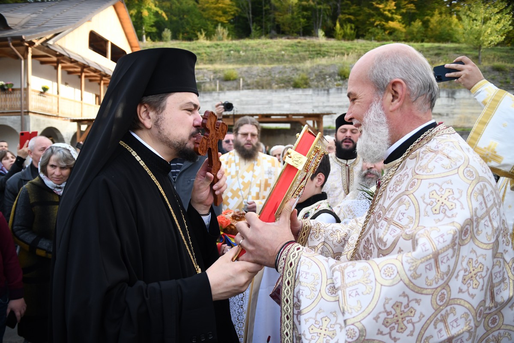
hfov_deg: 73.7
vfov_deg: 53.1
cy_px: 172
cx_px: 257
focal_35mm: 24
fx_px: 343
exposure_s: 1/1600
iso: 800
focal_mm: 16
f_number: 2.8
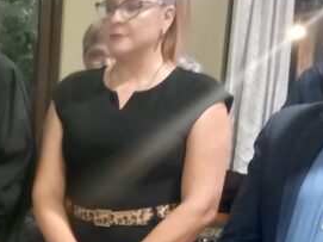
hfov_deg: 17.9
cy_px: 272
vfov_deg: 14.1
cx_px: -110
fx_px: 951
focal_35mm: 102
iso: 640
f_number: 1.8
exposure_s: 1/20
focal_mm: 4
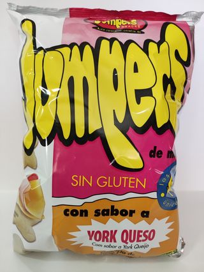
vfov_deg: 67.3
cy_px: 136
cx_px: 102
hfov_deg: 53.1
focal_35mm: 26
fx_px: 204
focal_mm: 4.74
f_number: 1.79
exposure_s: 1/50
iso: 233
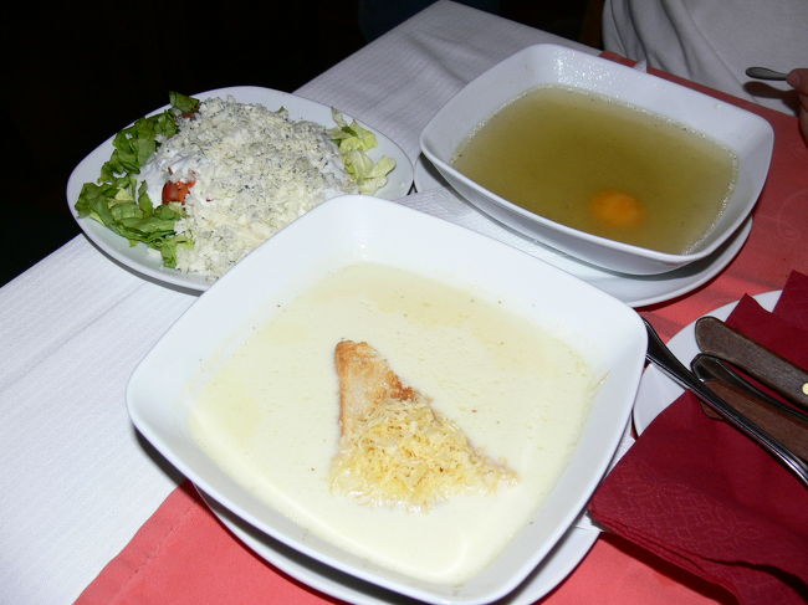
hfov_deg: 52.6
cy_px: 302
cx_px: 404
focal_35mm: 35
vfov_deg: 40.7
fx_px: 817
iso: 100
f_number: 2.8
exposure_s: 1/30
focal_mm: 7.4
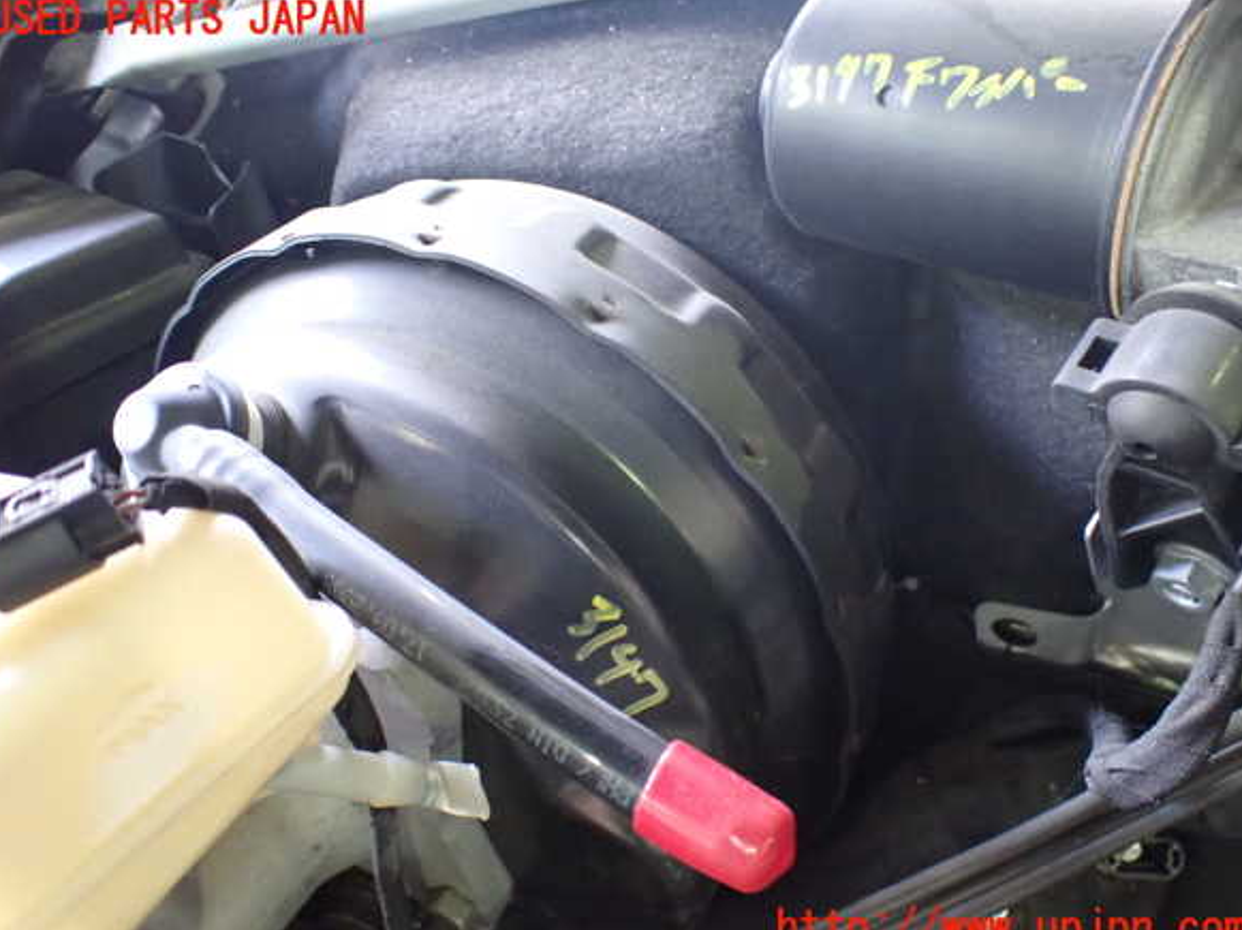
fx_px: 1112
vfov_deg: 45.4
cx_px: 618
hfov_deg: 58.4
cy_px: 475
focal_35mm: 31
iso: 1250
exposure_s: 1/30
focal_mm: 5.4
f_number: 2.3
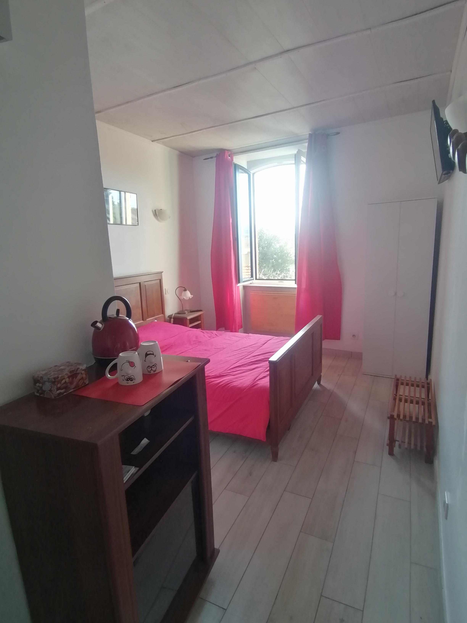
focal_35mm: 20
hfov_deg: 66.0
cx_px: 234
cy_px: 312
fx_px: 360
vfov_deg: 81.7
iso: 80
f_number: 2.4
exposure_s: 1/50
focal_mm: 1.78
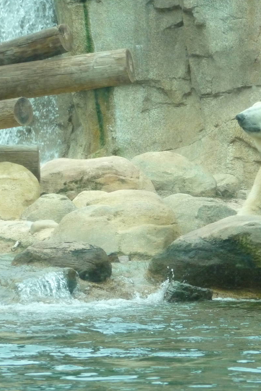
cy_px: 195
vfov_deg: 9.4
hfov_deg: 6.2
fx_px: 2392
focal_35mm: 220
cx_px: 253
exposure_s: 1/400
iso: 400
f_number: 4.8
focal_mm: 27.1
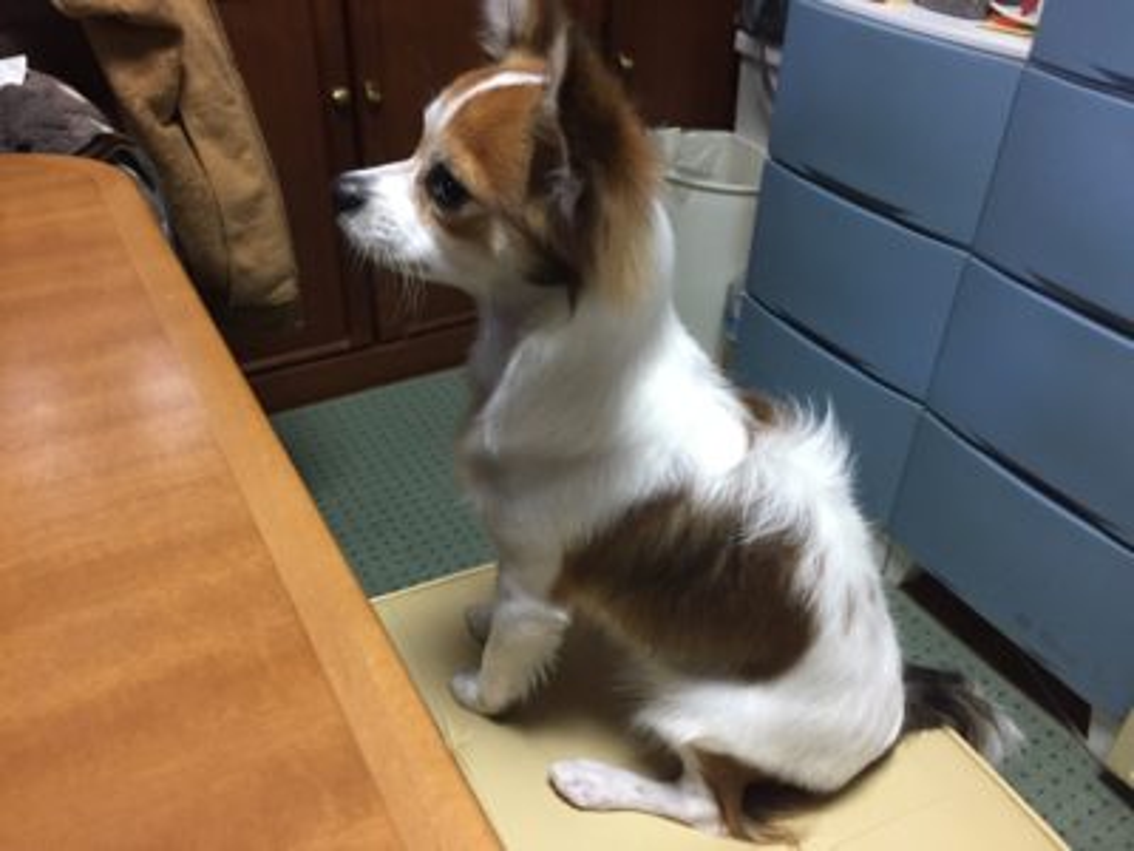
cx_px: 567
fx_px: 950
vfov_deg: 48.2
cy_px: 426
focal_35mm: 29
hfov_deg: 61.7
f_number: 2.2
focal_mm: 4.15
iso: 250
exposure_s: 1/24
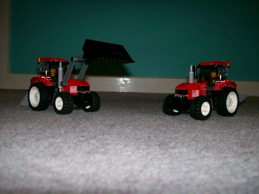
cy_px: 97
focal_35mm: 36
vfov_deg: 39.7
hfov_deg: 51.4
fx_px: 269
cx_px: 130
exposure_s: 1/45.3
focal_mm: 6
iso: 80
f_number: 2.7
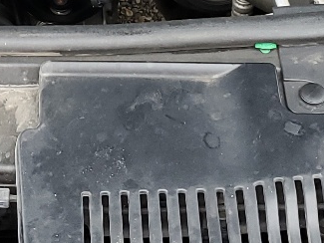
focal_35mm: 128
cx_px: -14
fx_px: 1199
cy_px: -89
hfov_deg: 15.1
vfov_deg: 11.2
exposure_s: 1/120
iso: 62
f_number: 1.5
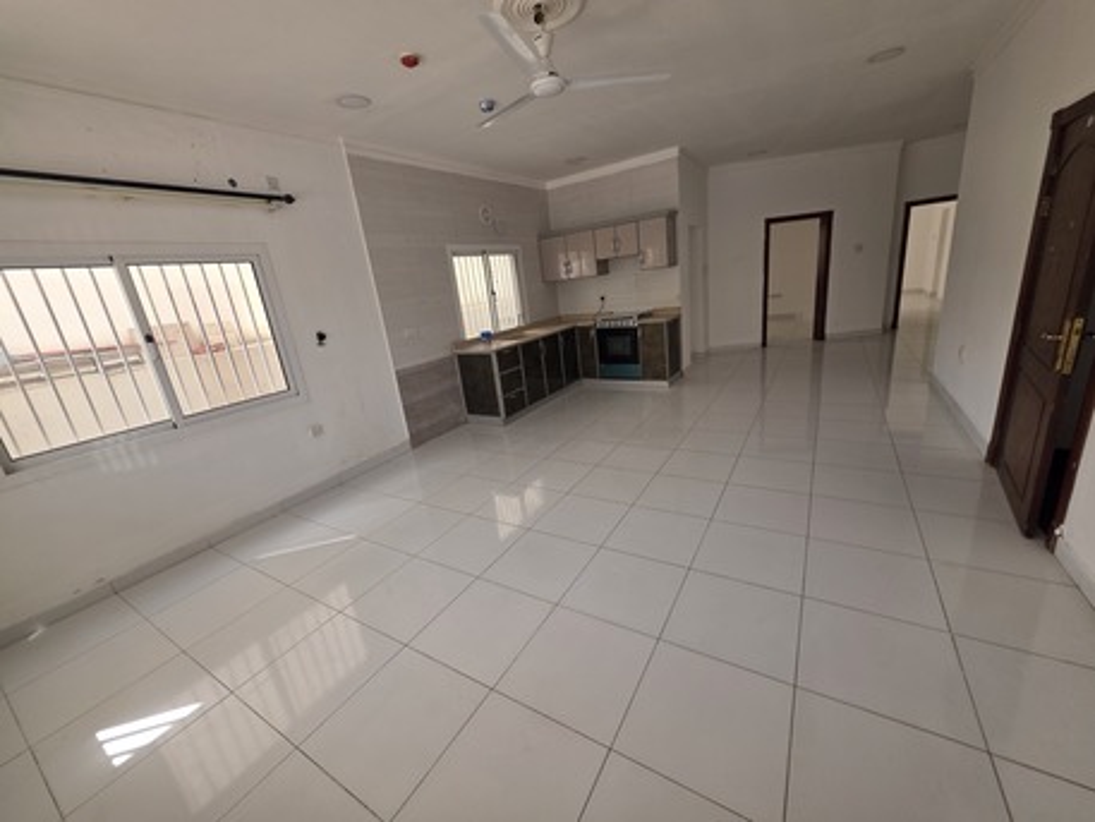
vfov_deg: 89.9
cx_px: 548
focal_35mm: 13
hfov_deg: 106.2
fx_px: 411
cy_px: 411
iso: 80
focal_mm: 2.2
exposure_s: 1/100
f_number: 1.9
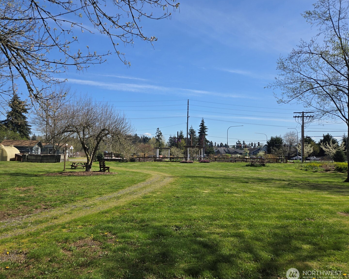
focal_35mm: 25
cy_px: 139
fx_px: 258
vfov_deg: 56.8
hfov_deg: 67.9
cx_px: 155
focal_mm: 5.4
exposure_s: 1/2302
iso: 25
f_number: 1.8
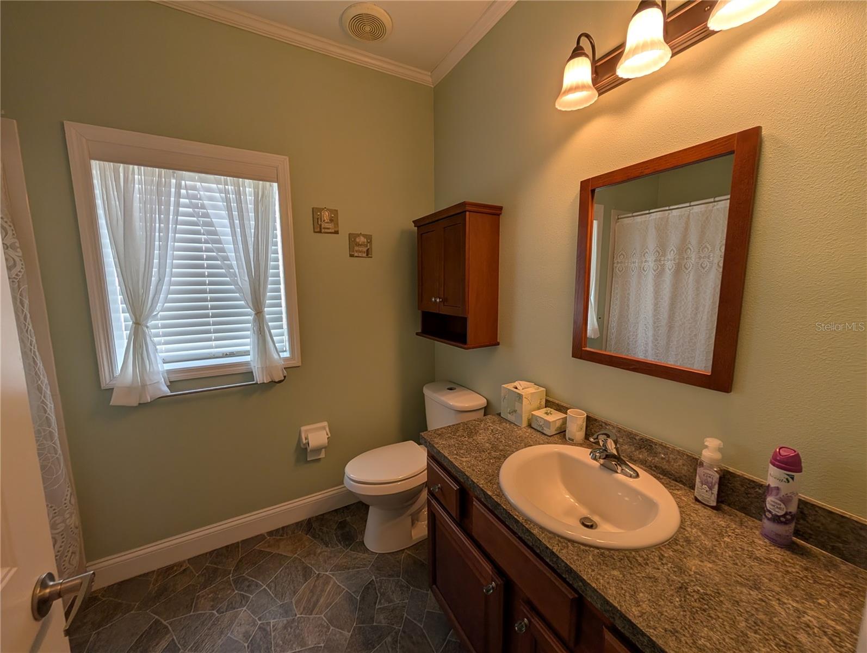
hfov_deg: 110.5
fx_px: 301
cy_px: 326
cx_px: 434
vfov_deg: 94.6
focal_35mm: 12
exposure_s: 1/171
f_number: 1.7
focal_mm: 2.02
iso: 41
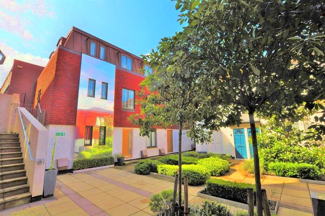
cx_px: 162
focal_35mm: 15
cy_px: 108
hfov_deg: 100.5
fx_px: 135
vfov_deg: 77.2
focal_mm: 10
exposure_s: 1/250
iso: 280
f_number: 10
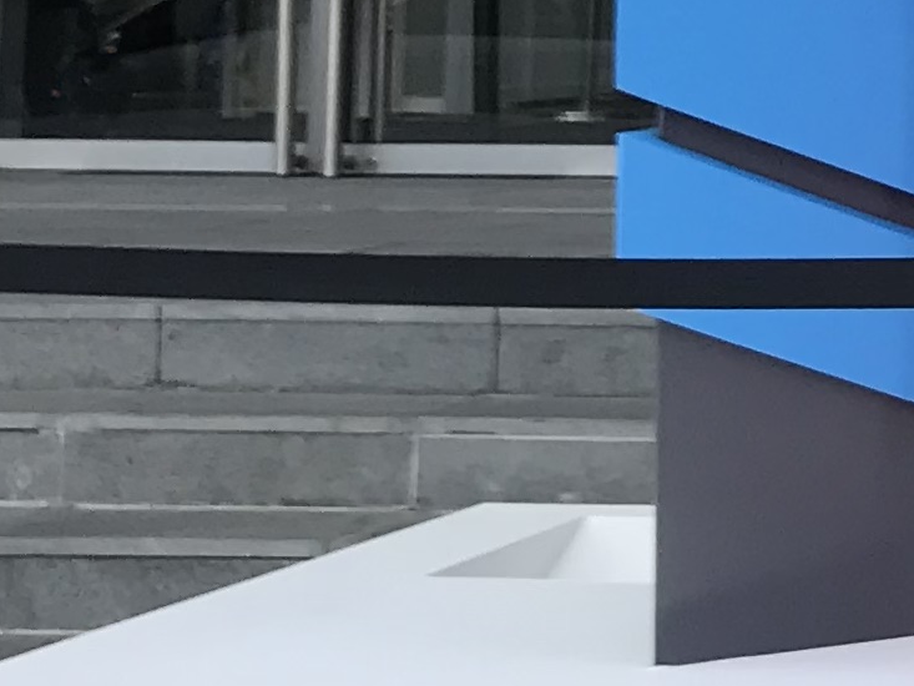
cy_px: -276
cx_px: 2062
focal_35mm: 154
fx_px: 4067
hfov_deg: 11.1
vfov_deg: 9.4
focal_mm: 3.99
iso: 20
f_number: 1.8
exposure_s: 1/250
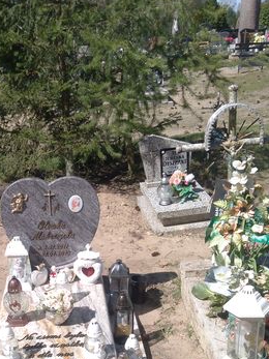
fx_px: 518
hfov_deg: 28.4
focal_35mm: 50
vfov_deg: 37.6
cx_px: 50
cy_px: 254
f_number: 2.2
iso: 101
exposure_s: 1/1257
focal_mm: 3.46
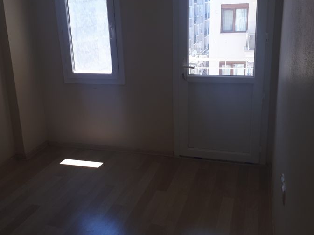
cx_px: 133
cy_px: 96
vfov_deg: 38.5
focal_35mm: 37
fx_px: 335
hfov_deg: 50.0
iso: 40
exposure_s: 1/209
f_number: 1.9
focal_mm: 3.6
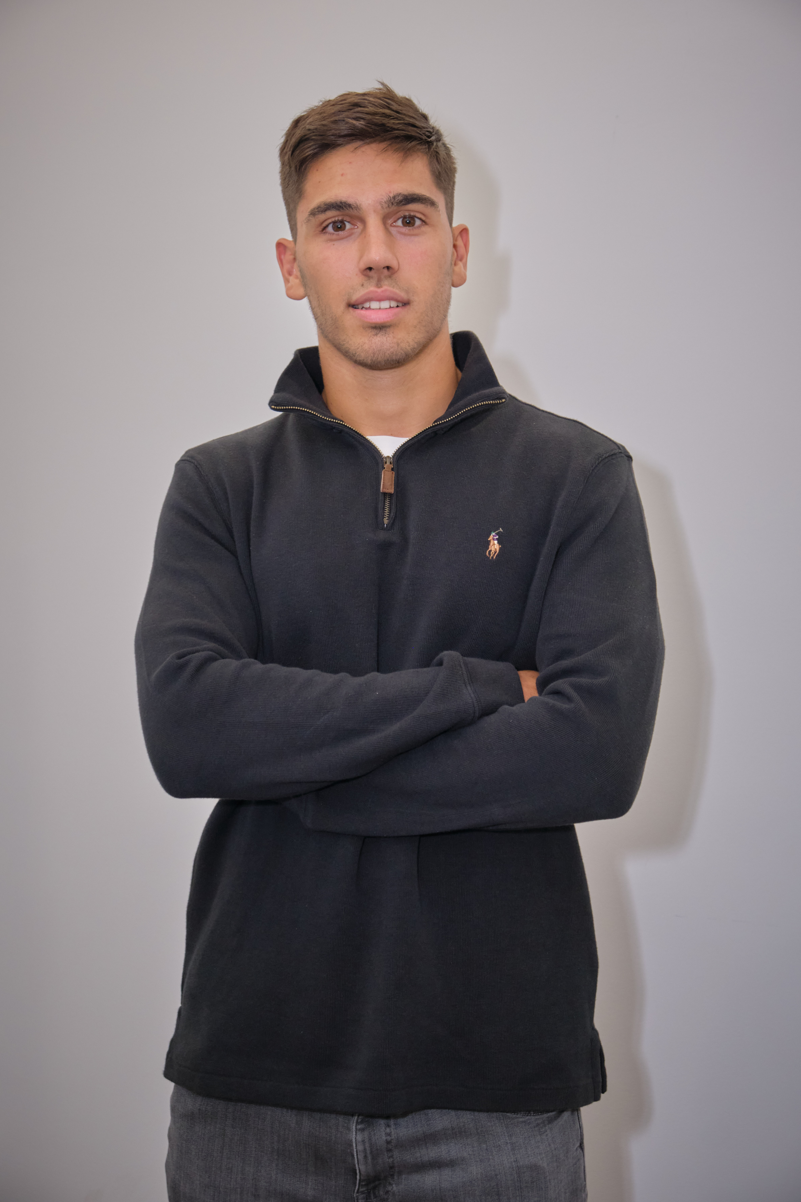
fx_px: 1869
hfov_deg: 24.2
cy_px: 601
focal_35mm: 56
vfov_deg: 35.6
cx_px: 400
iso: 1000
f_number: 5
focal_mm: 37.4
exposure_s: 1/125
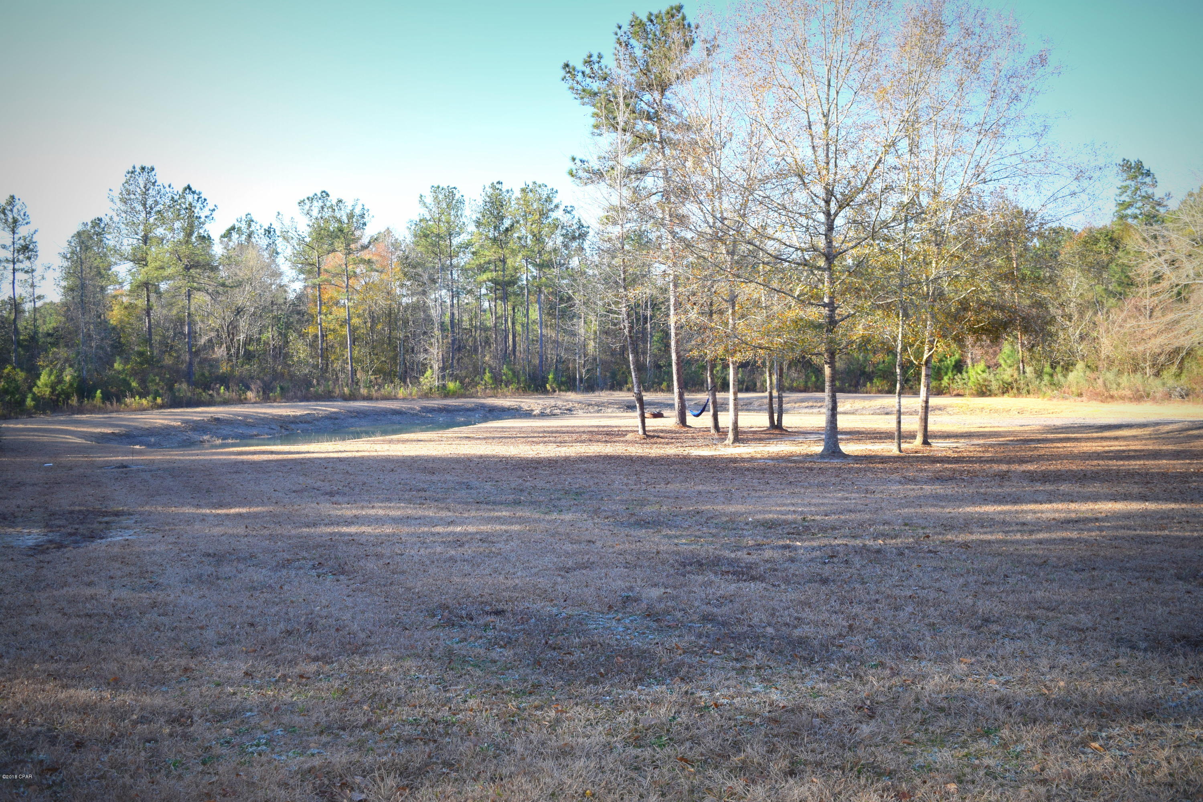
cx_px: 602
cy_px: 401
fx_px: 1053
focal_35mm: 32
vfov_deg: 41.7
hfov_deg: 59.5
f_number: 7.1
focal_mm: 21
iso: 100
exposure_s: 1/200
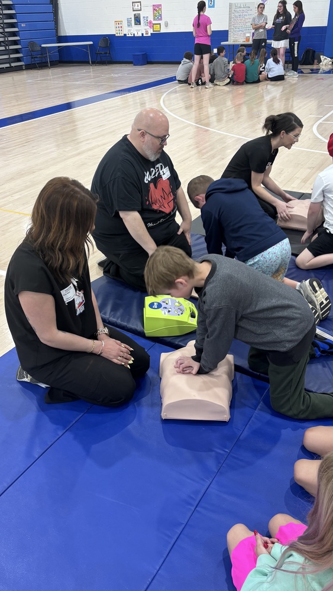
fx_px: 455
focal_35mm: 29
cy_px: 300
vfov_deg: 66.1
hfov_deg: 40.2
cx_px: 166
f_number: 1.6
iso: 80
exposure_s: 1/60
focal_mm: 5.96
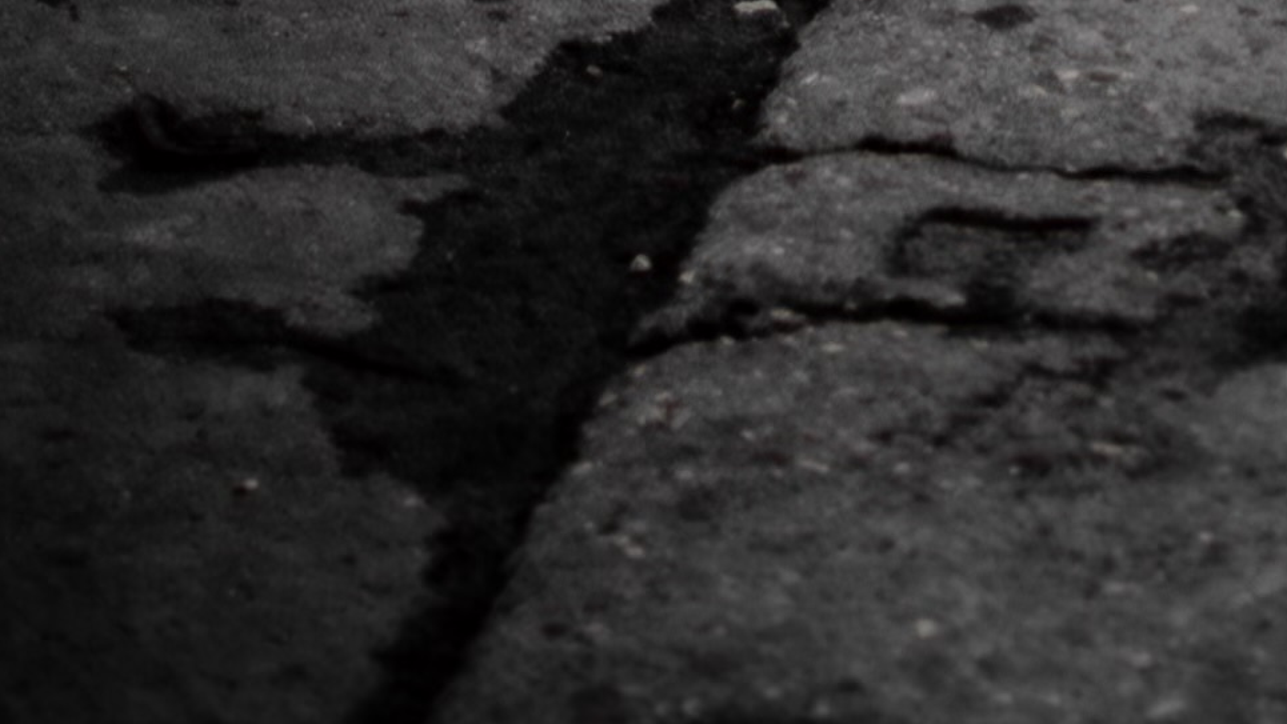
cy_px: -1942
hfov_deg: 8.7
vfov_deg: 4.7
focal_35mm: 242
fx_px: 8270
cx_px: 1804
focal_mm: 35
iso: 200
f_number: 1.8
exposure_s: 1/2000
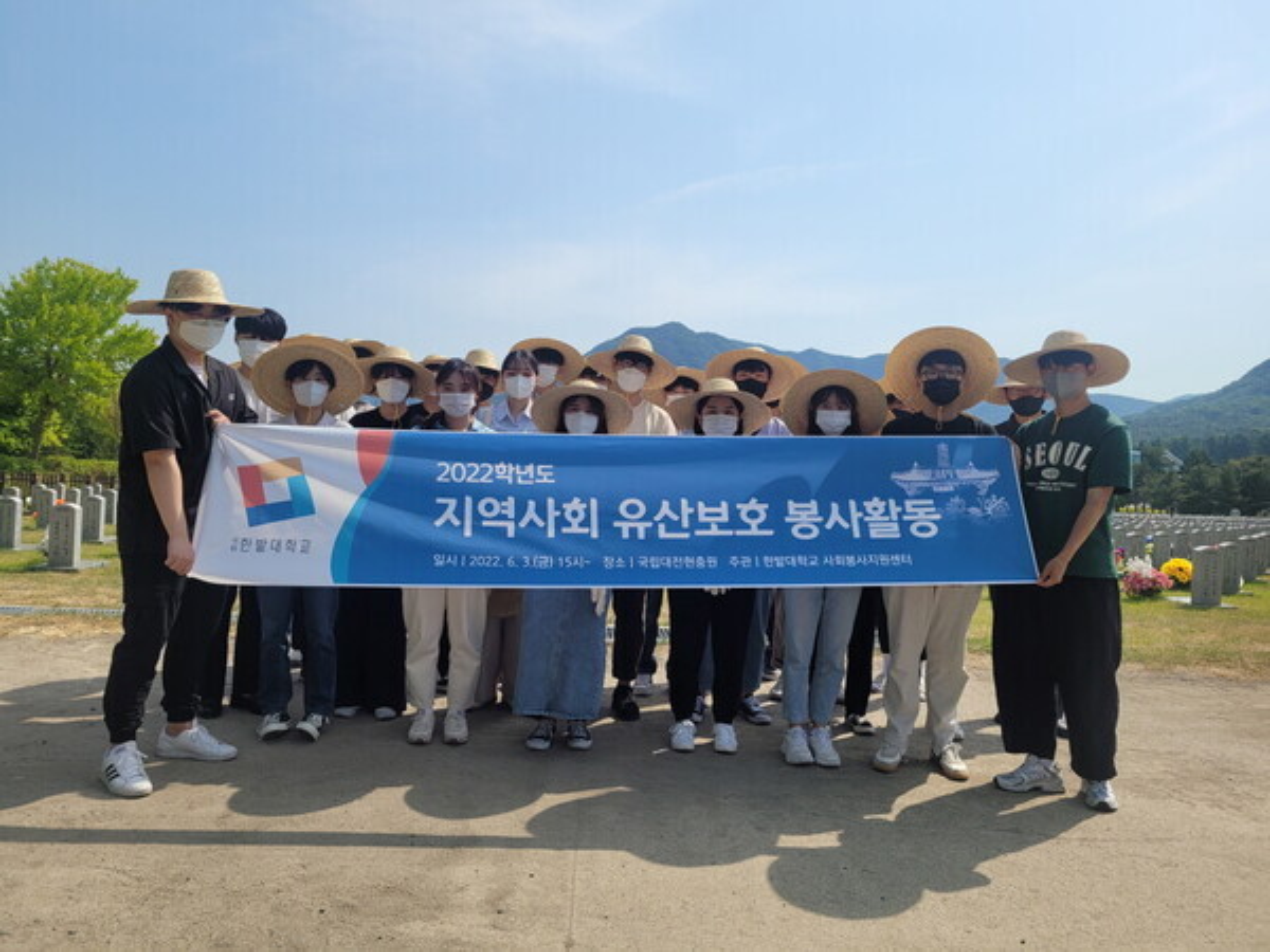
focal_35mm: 26
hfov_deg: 67.3
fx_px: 954
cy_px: 476
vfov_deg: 53.1
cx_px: 635
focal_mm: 5.4
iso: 40
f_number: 1.8
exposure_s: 1/2828
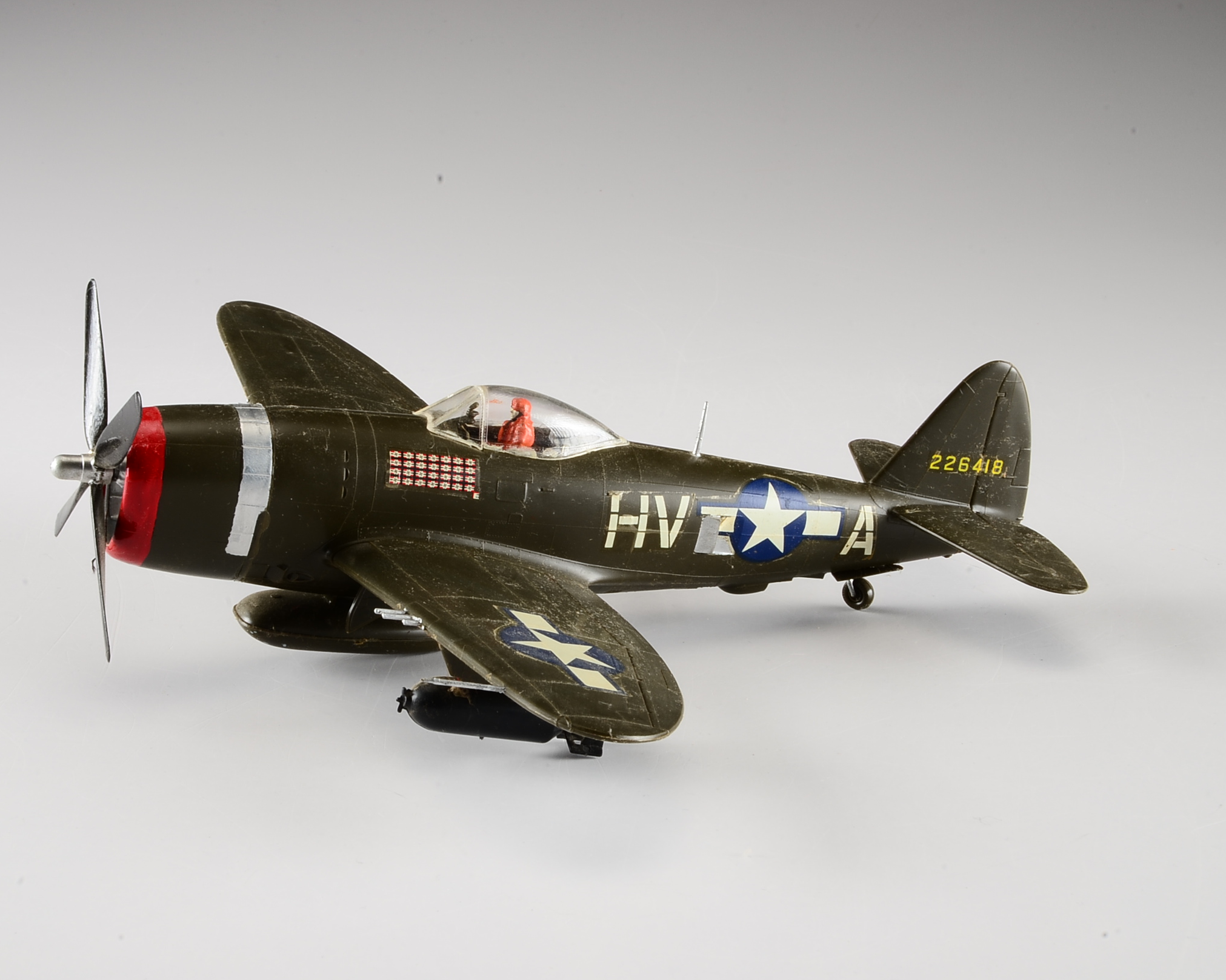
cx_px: 551
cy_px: 494
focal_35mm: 89
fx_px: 3229
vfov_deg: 17.3
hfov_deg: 21.5
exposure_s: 1/100
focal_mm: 52
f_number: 25
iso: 100
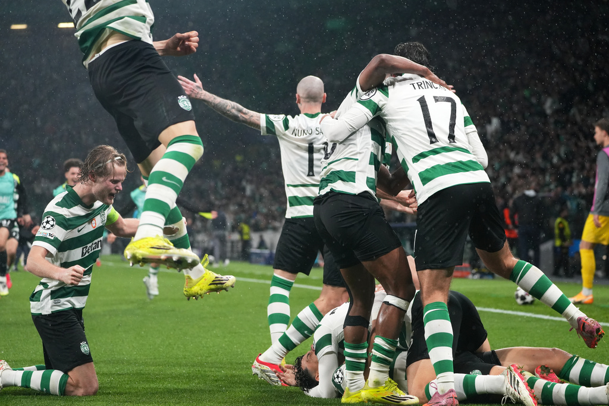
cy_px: 203
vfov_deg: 11.8
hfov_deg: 17.6
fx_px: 1962
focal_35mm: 116
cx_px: 304
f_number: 5
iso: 3200
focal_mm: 116
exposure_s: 1/1250
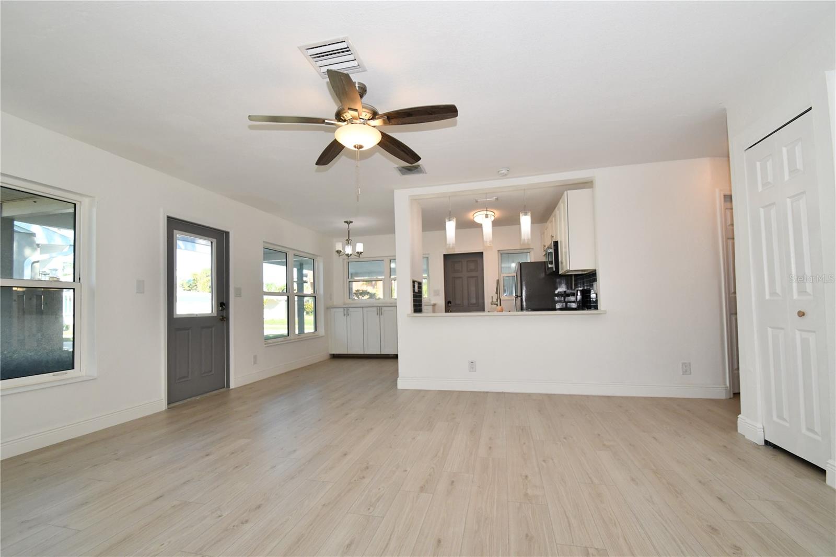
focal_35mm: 15
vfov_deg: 77.3
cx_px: 418
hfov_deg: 100.4
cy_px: 278
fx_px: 348
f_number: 8
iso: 900
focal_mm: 10
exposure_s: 1/250
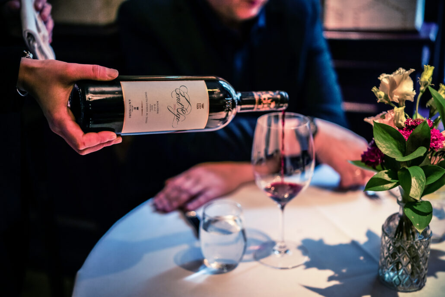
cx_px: 222
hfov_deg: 43.6
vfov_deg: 29.9
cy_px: 148
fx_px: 556
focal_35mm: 45
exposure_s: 1/250
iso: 200
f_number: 1.8
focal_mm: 45
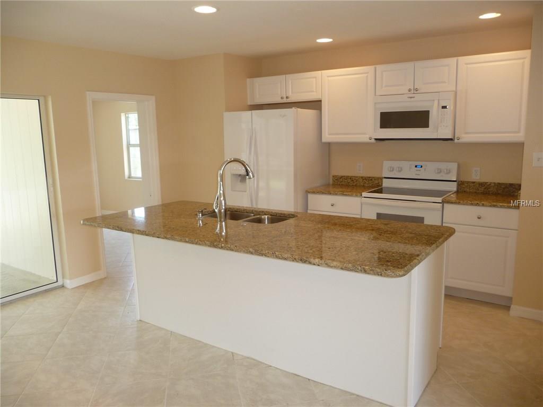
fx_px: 439
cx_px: 272
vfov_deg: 49.7
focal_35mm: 28
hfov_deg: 63.4
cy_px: 204
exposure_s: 1/30
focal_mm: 4.7
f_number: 3.3
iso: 125
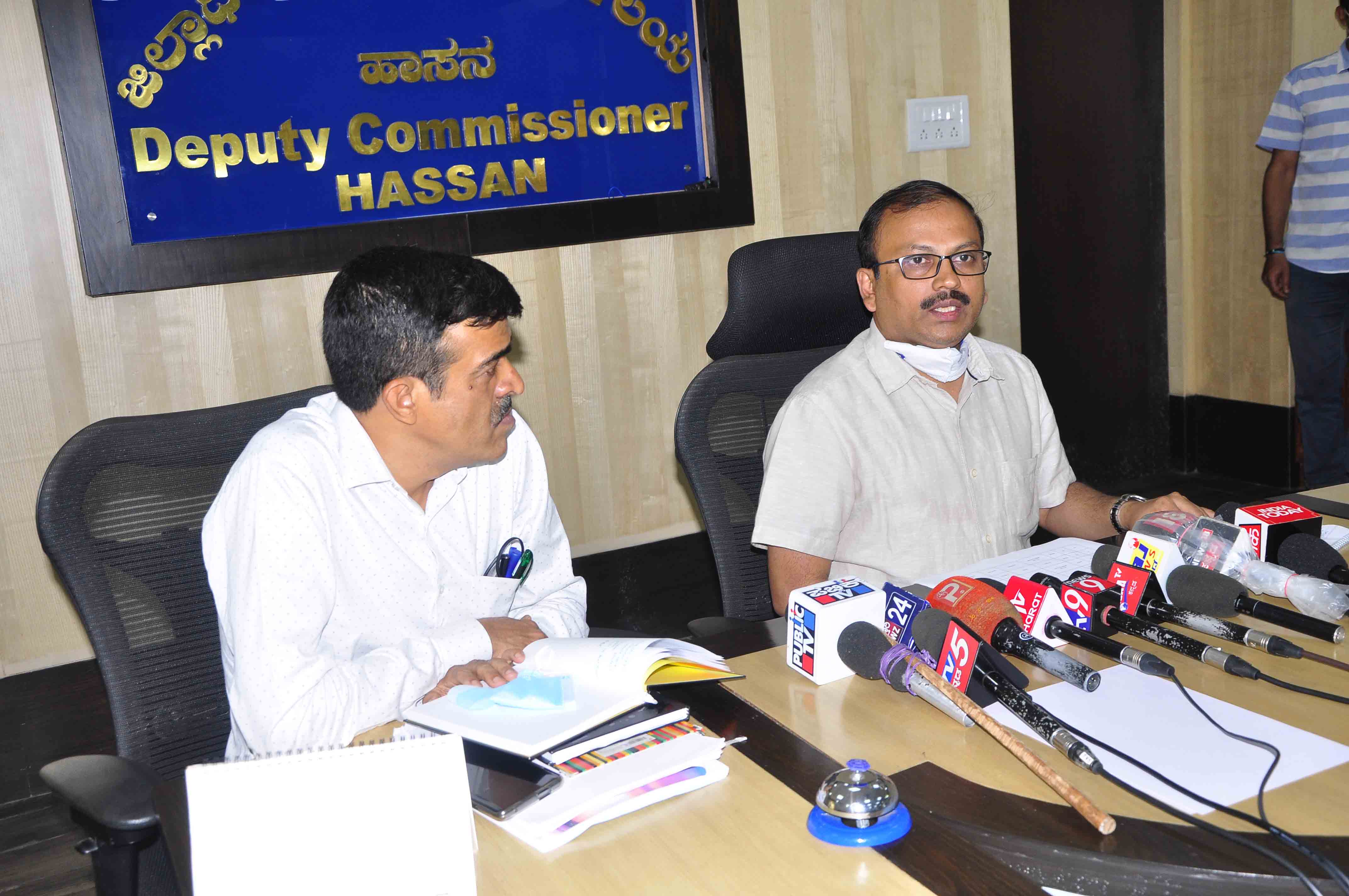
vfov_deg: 34.1
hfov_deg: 49.6
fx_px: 1460
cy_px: 448
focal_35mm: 39
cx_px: 674
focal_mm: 26
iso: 400
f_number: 5.6
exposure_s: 1/125
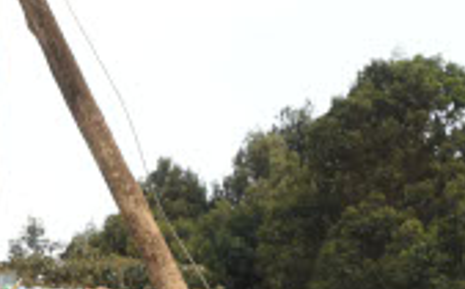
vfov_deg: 3.7
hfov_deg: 6.0
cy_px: 619
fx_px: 4403
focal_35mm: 348
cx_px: 319
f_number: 9
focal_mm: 72
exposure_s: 1/200
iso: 640
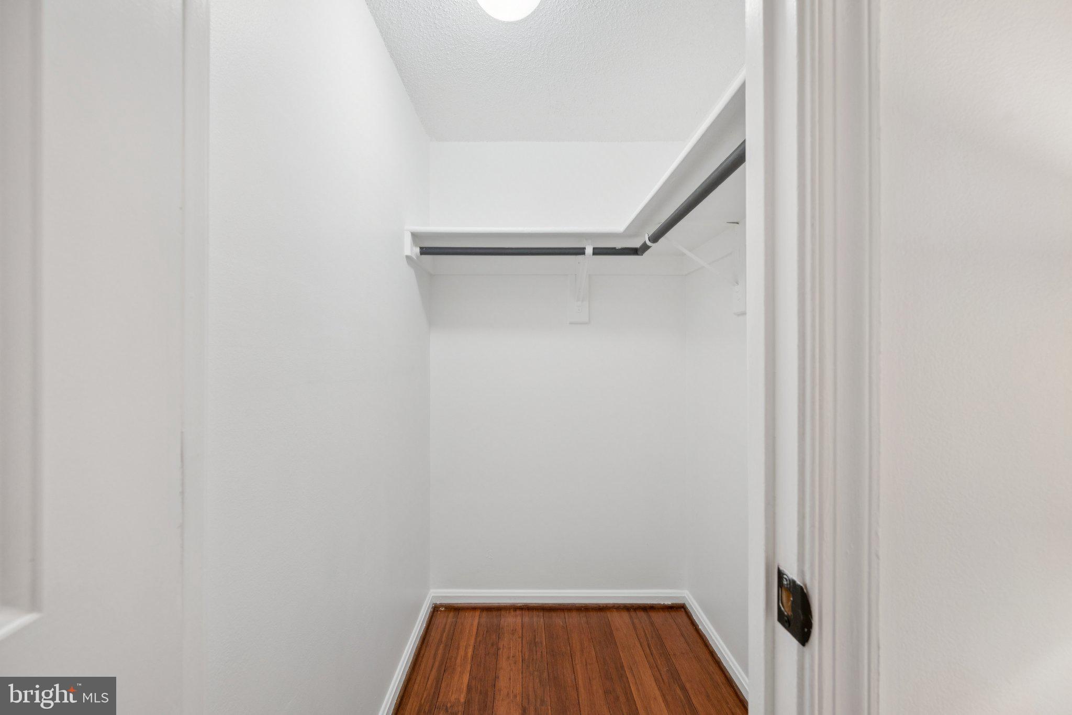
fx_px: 417
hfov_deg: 104.3
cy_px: 358
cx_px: 536
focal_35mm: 14
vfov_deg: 81.2
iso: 400
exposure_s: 1/25
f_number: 7.1
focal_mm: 14
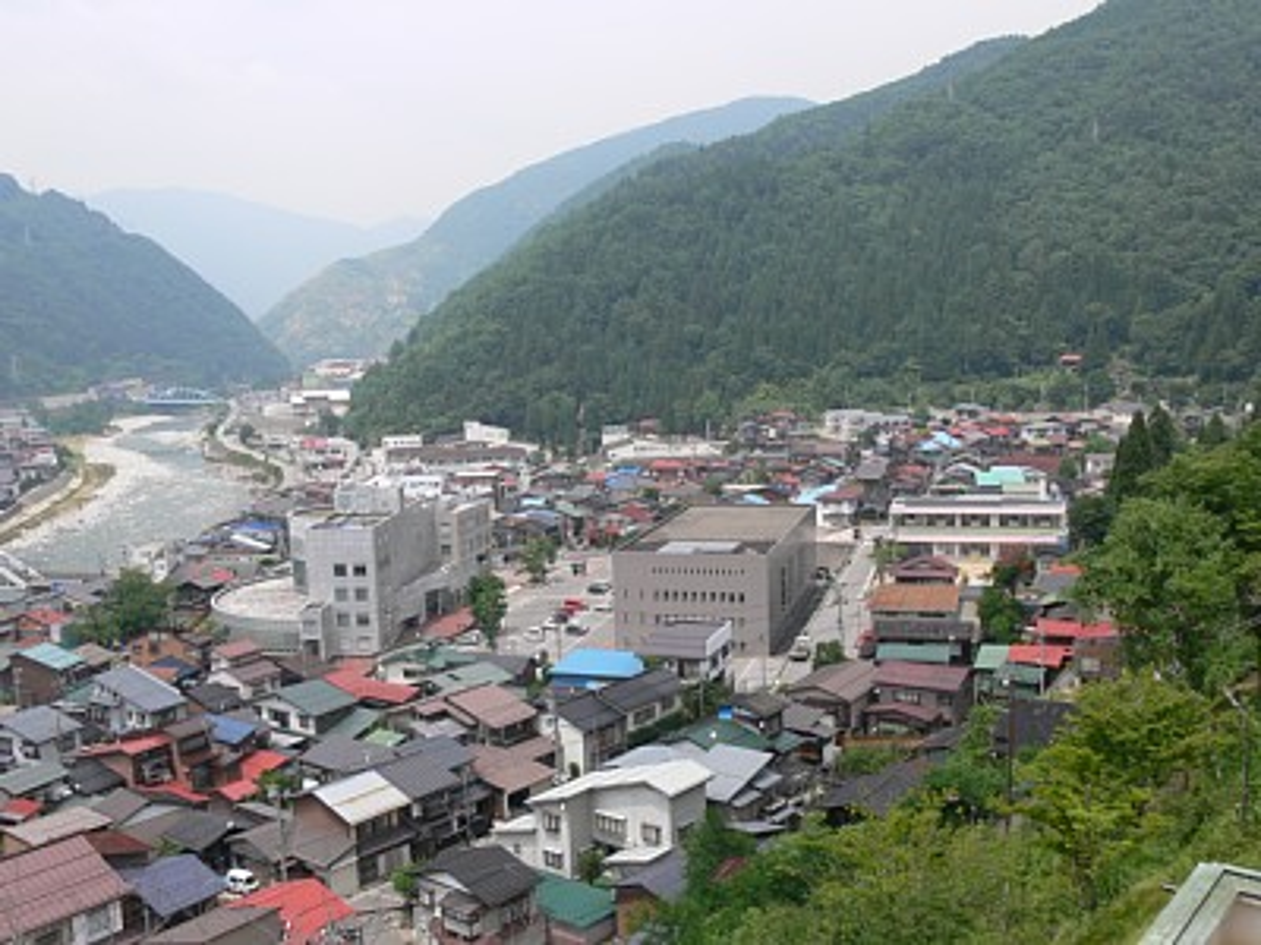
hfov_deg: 52.6
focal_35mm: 35
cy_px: 472
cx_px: 630
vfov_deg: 40.7
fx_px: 1275
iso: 80
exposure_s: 1/320
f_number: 5.6
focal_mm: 7.4
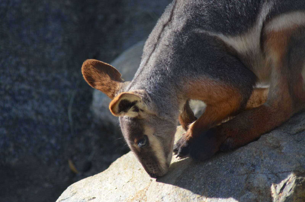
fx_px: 3171
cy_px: 101
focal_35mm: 375
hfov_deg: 5.5
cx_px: 152
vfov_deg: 3.7
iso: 800
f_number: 5
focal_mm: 250
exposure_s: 1/1000
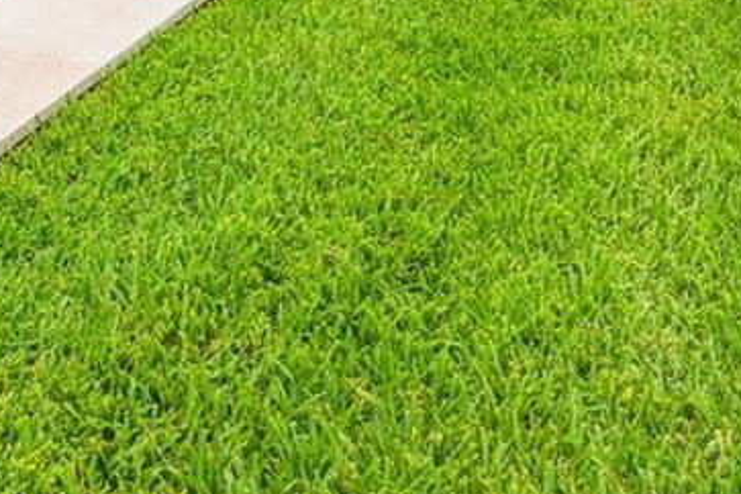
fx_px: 1544
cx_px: -553
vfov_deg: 14.6
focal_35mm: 75
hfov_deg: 20.3
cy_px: -527
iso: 400
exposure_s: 1/400
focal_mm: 17
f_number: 8
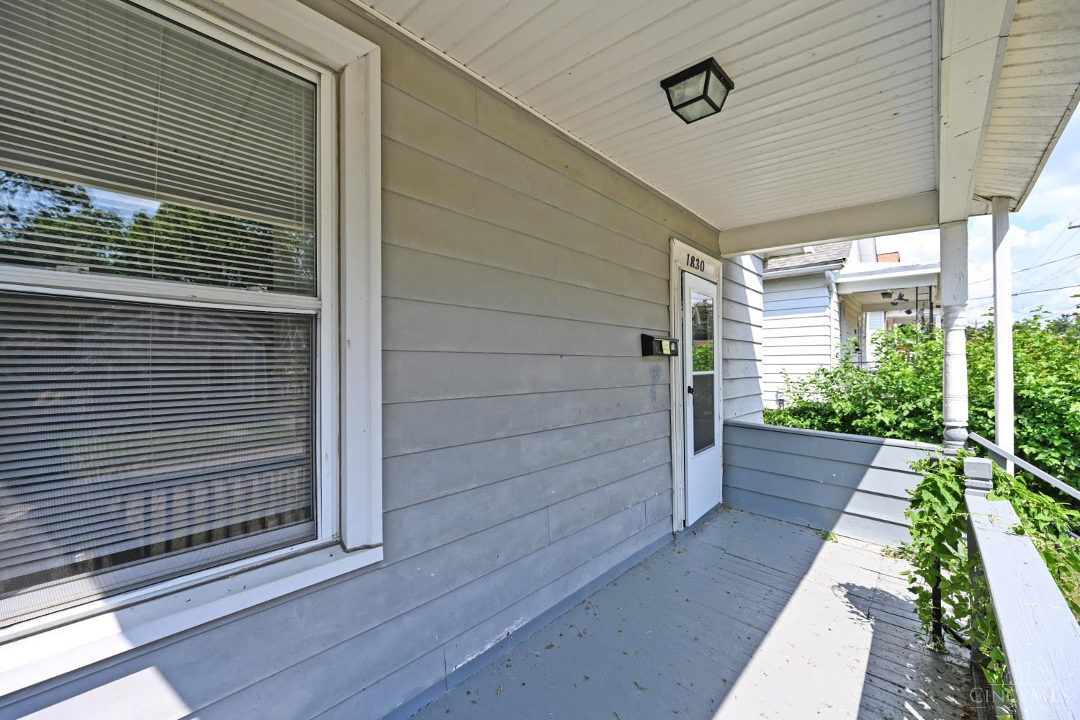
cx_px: 540
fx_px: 420
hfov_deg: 104.3
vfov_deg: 81.2
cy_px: 360
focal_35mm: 14
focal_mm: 14
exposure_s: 1/250
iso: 100
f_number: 6.3
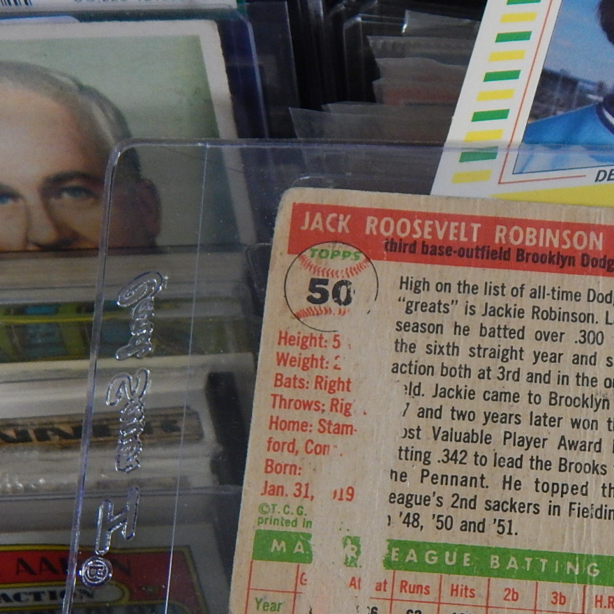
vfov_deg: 37.3
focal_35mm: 45
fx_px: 903
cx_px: 497
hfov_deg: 36.2
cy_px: 393
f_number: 3.2
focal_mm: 5.1
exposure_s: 1/100
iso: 400
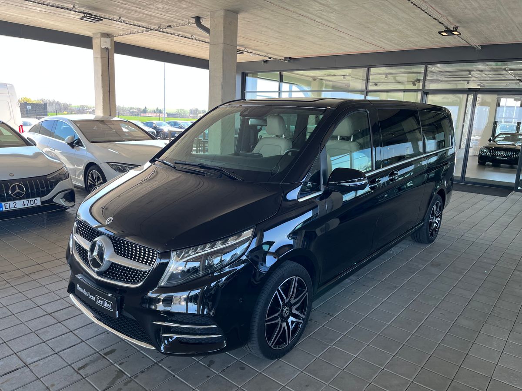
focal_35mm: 26
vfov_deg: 53.1
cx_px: 261
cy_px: 196
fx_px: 392
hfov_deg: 67.3
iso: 40
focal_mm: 5.1
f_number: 1.6
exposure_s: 1/171
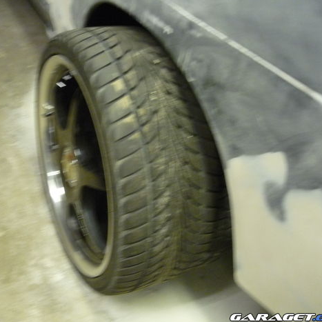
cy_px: 159
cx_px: 128
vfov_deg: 41.9
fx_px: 421
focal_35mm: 40
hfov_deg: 41.6
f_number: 2.8
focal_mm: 5.5
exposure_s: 1/13
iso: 400
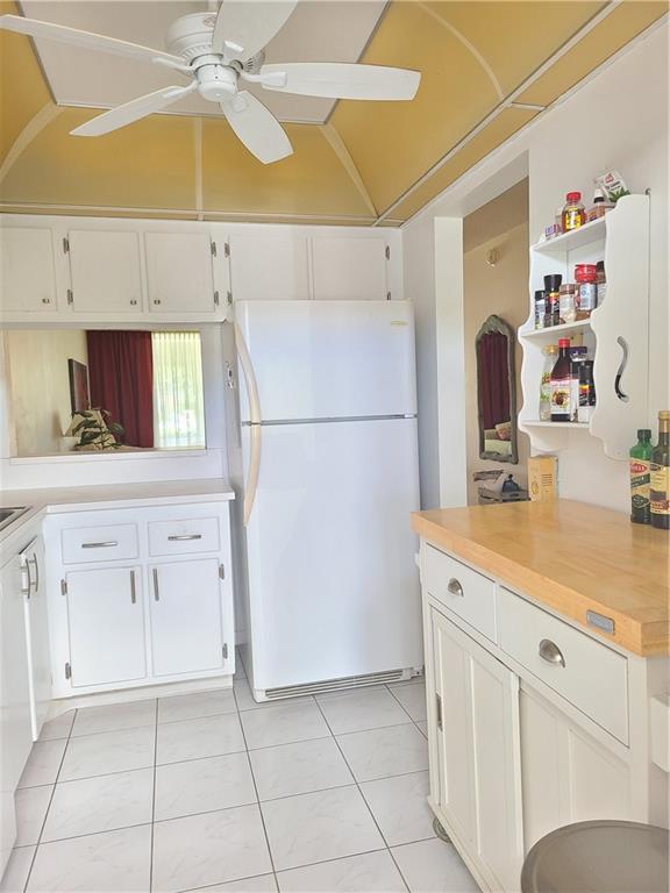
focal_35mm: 26
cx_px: 335
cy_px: 446
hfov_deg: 53.1
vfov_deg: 67.3
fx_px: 671
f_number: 1.8
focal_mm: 5.4
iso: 250
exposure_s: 1/60
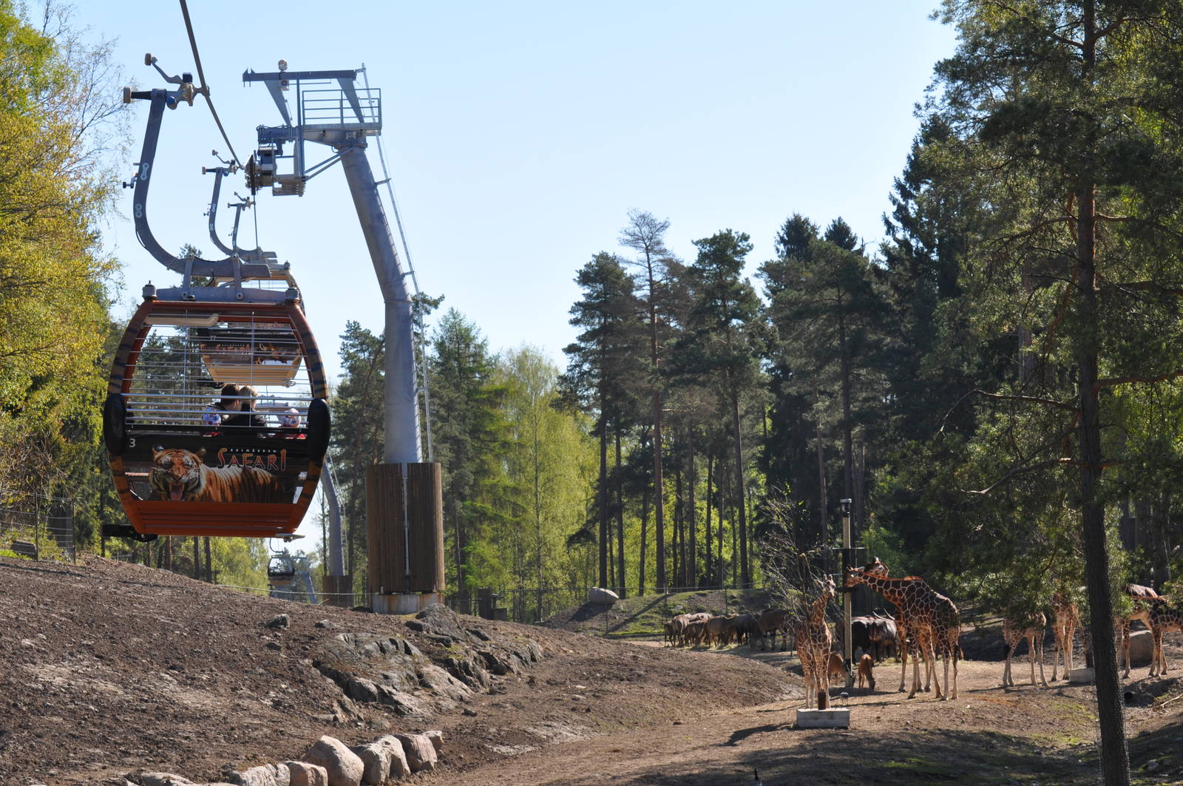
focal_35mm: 112
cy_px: 393
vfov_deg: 12.1
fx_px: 3693
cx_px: 592
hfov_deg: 18.2
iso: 200
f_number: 10
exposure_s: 1/200
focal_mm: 75
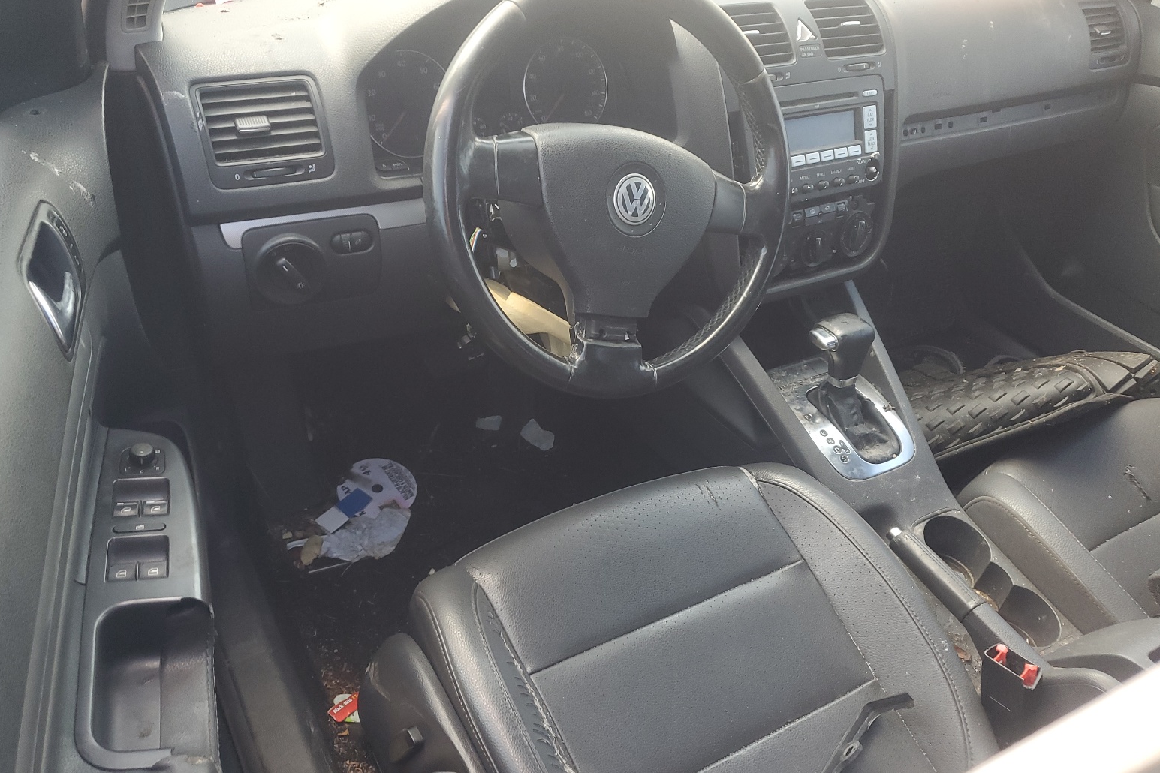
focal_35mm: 28
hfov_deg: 65.5
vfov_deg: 46.4
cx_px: 582
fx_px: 902
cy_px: 398
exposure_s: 1/120
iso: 70
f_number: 1.5
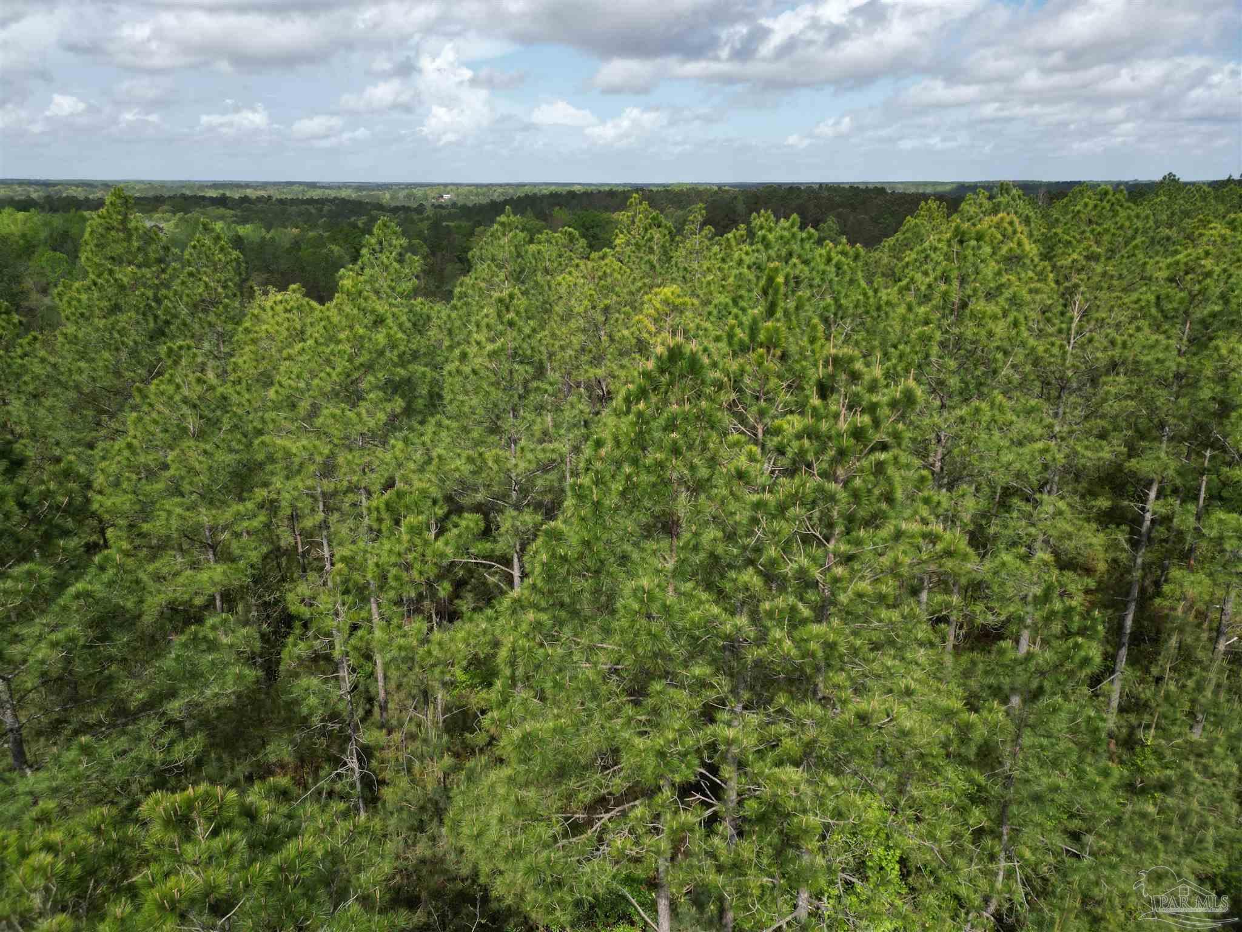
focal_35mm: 24
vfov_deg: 56.8
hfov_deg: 71.6
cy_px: 466
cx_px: 621
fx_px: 861
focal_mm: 6.72
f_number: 1.7
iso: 110
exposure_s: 1/2500
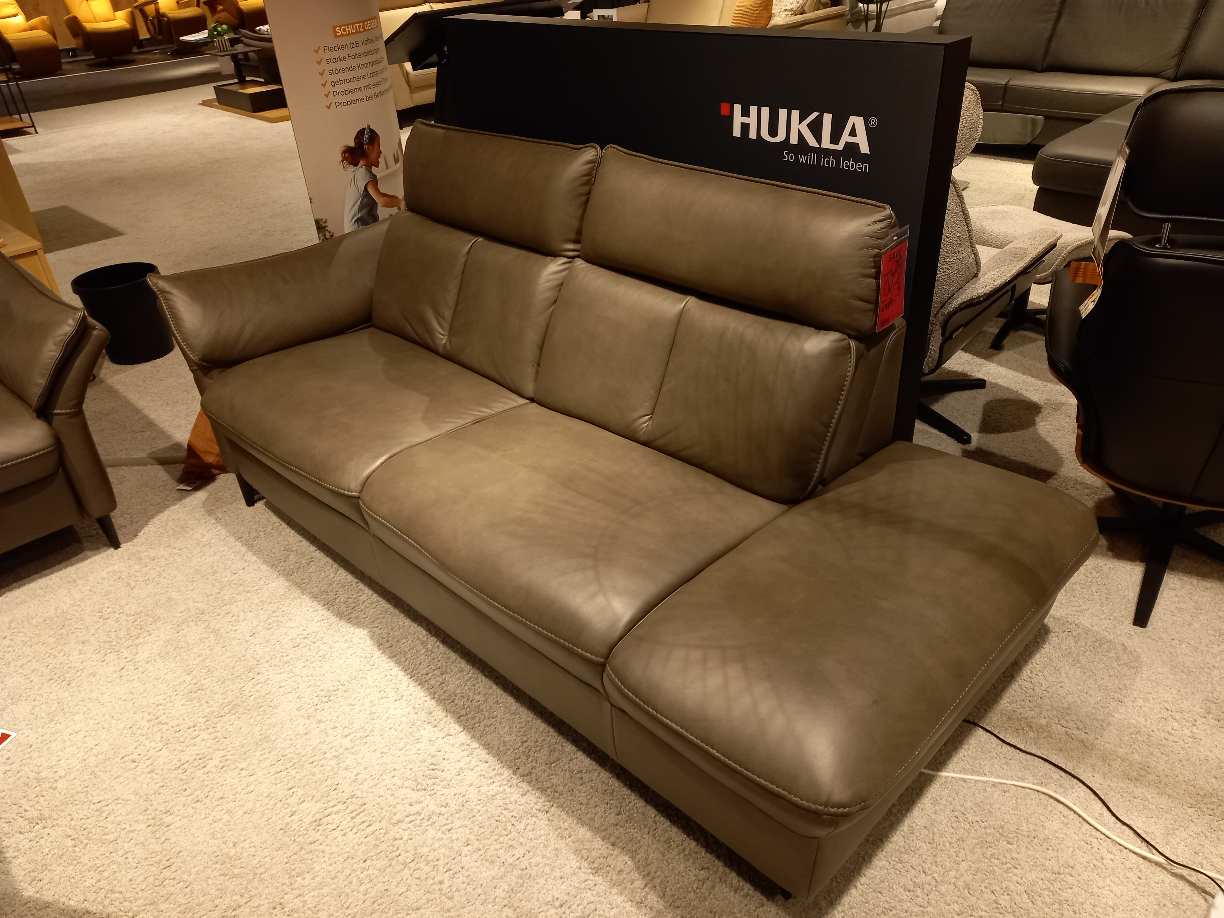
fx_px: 884
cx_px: 612
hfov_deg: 69.4
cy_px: 459
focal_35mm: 25
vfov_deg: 54.9
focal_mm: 4.6
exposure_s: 1/40
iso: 200
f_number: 2
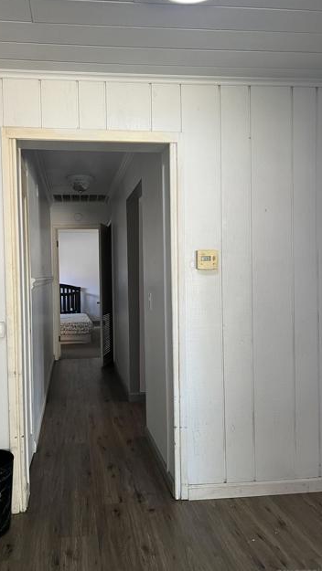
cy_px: 286
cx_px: 119
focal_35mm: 29
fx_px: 440
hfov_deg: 39.9
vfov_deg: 66.1
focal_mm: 5.7
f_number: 1.5
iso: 160
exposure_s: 1/60
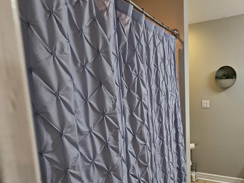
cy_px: 123
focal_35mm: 21
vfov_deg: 61.8
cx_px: 188
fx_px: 148
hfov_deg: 72.4
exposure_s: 1/60
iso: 125
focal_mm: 2.2
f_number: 2.2
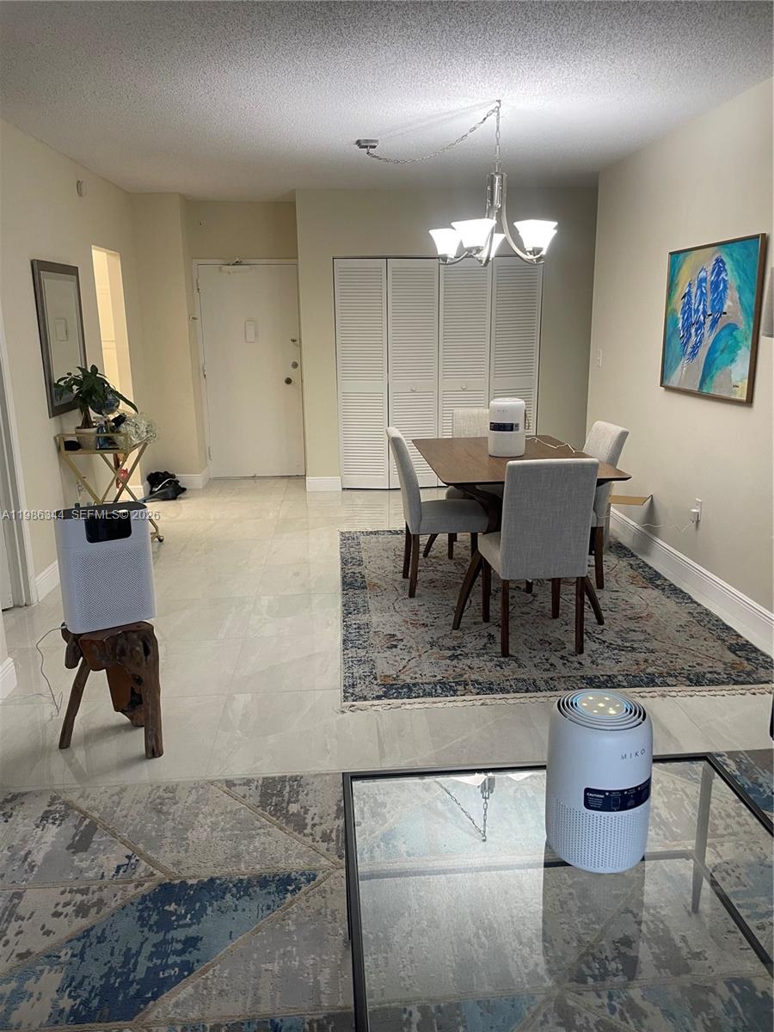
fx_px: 775
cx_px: 387
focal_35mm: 26
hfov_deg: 53.1
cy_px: 516
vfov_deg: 67.3
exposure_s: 1/60
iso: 125
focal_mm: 4.2
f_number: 1.6
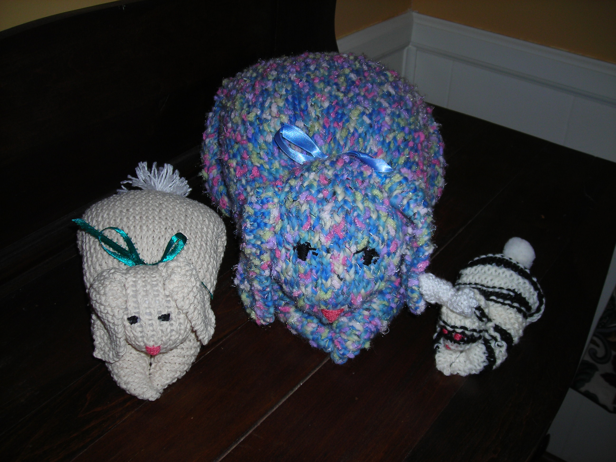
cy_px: 231
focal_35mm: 38
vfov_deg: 37.7
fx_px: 676
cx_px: 308
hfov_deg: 49.0
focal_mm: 6.3
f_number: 3.2
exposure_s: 1/60.1
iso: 50
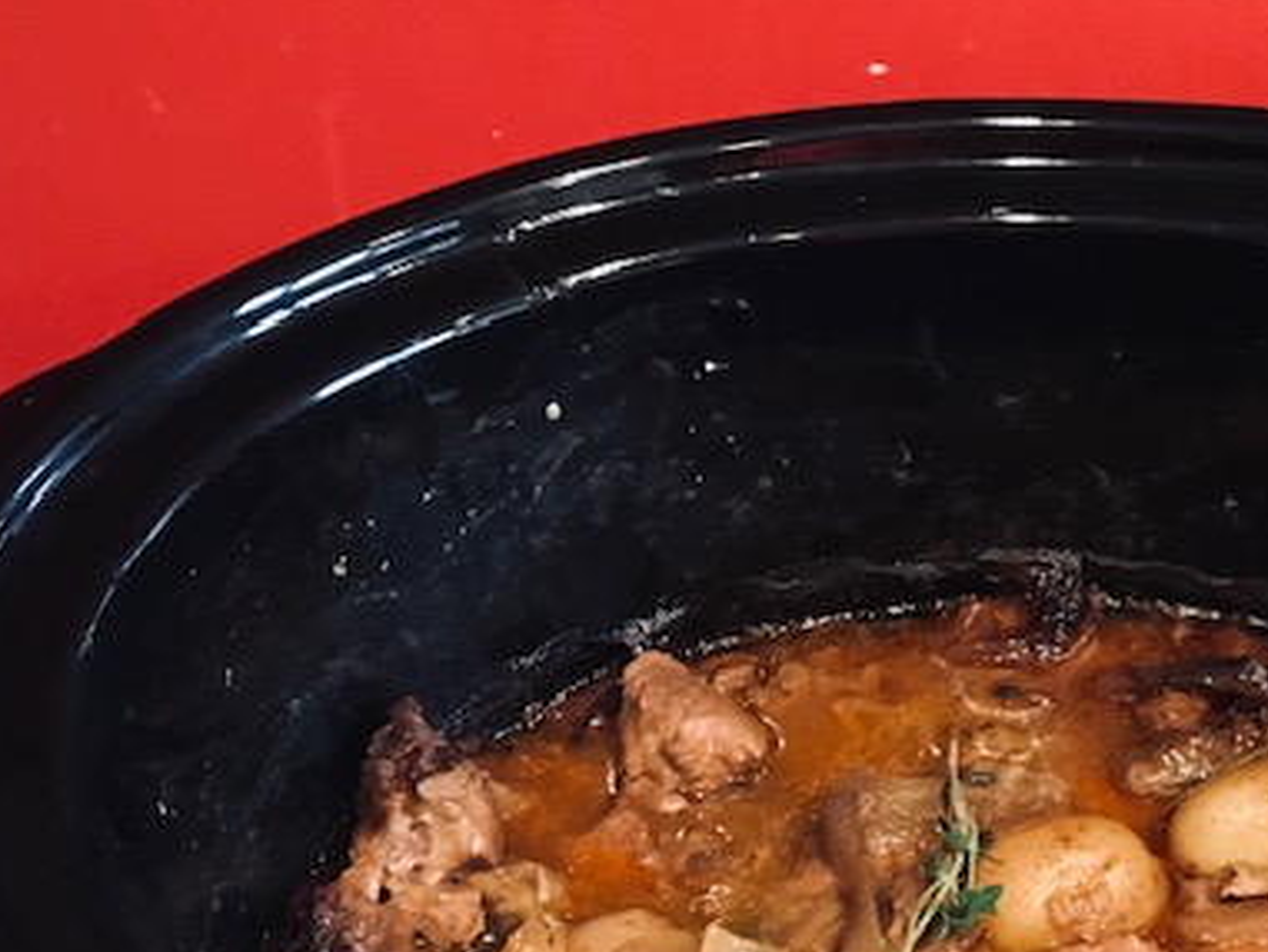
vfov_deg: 30.1
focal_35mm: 47
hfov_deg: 39.5
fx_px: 1722
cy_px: 779
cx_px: 919
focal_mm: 3.99
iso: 100
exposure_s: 1/4
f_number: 1.8
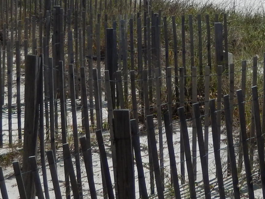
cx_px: 214
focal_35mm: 110
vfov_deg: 13.1
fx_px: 842
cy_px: -49
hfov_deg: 17.7
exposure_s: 1/640
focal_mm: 5.7
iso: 125
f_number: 7.6
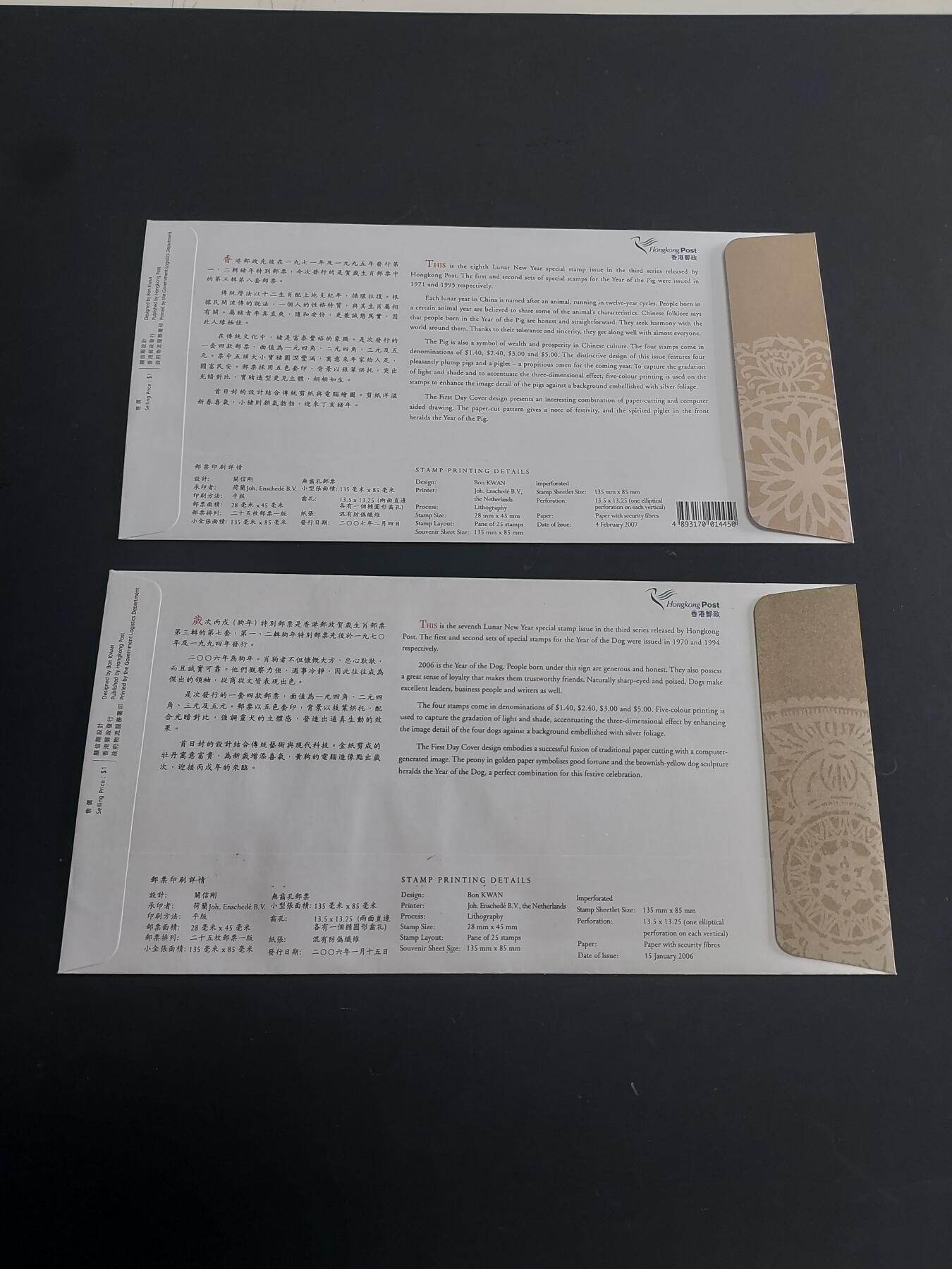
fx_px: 880
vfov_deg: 71.6
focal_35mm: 24
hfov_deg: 56.8
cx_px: 476
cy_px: 634
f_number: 1.8
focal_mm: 4.6
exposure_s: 1/60
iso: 64
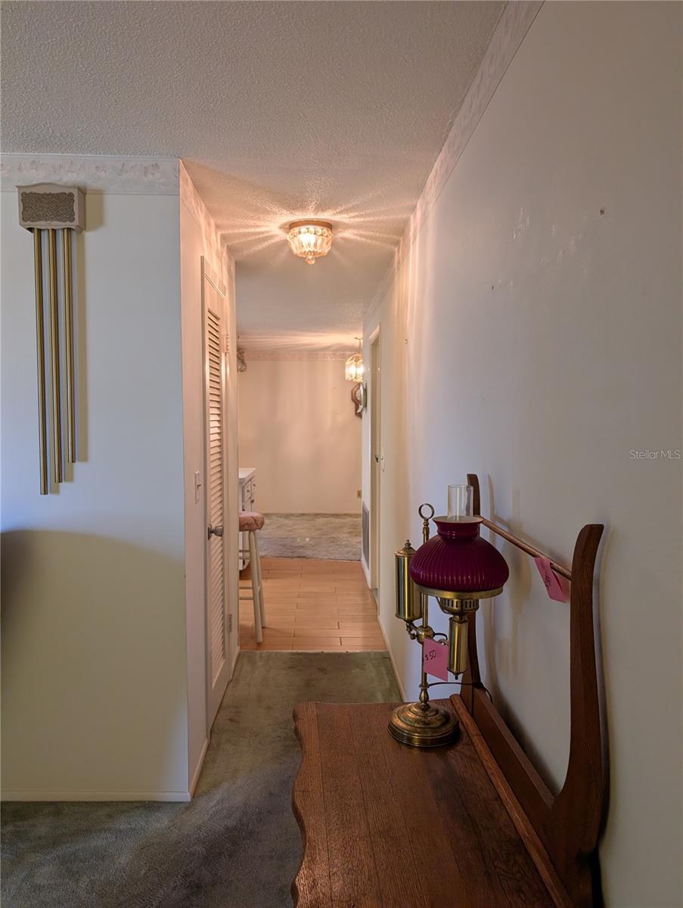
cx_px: 342
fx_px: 630
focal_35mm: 24
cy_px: 454
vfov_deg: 71.5
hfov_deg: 56.9
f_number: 1.68
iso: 47
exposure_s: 1/163
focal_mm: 6.9
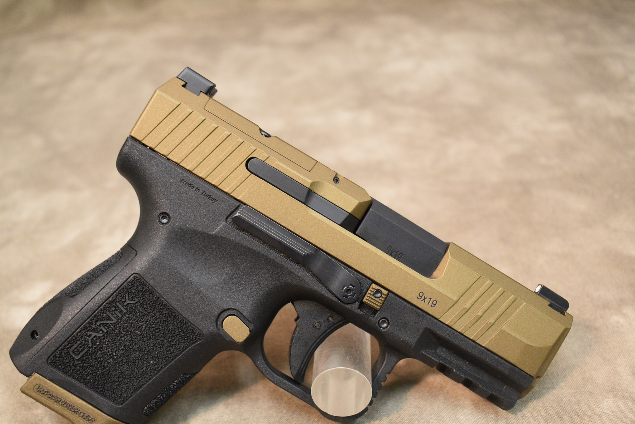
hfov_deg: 47.2
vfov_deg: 32.6
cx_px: 274
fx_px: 724
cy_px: 261
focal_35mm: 41
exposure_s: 1/60
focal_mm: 22
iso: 1100
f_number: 4
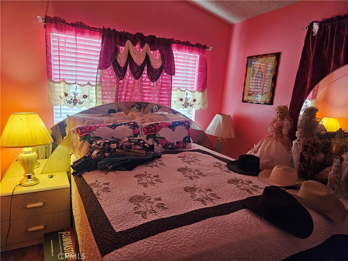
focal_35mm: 23
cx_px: 174
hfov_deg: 73.9
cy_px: 130
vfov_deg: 58.9
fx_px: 231
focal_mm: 5.4
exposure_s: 1/120
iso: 800
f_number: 1.8
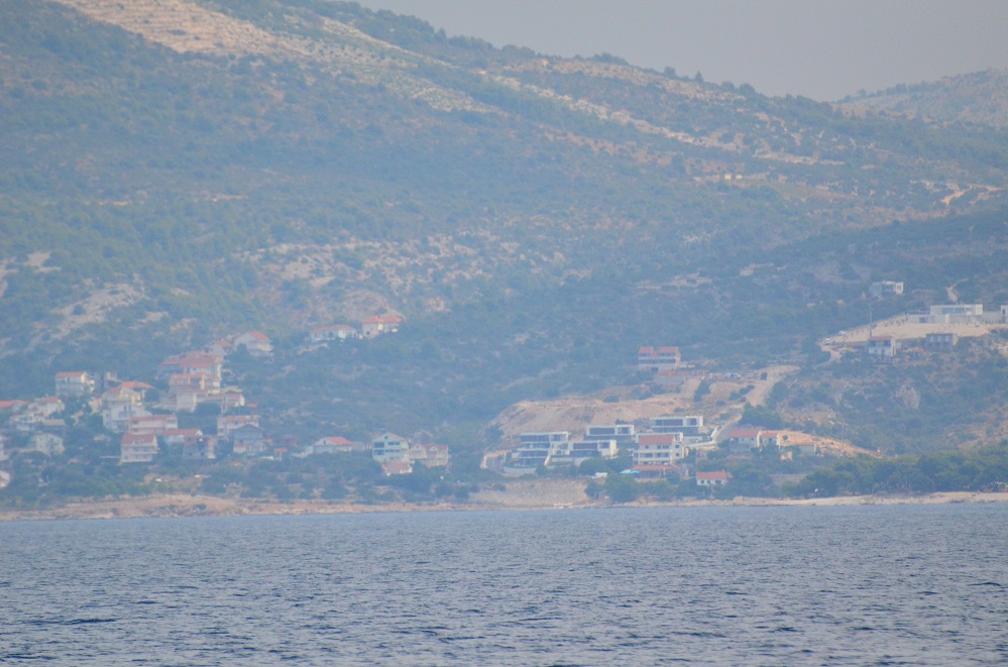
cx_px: 504
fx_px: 12570
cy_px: 334
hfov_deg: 4.6
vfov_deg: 3.0
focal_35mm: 450
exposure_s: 1/8000
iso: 1600
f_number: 5.6
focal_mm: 300
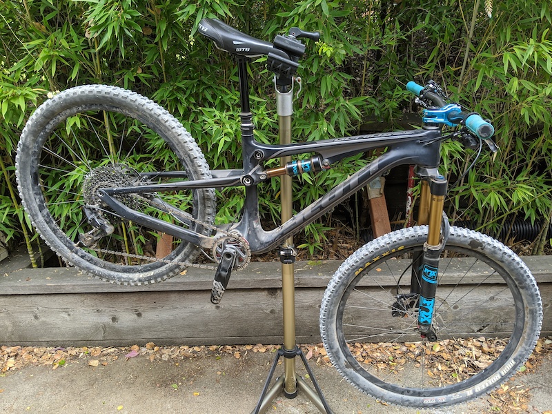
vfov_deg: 51.4
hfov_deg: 65.3
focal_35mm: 27
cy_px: 207
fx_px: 431
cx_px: 276
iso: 53
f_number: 1.8
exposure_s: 1/95
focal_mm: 4.44
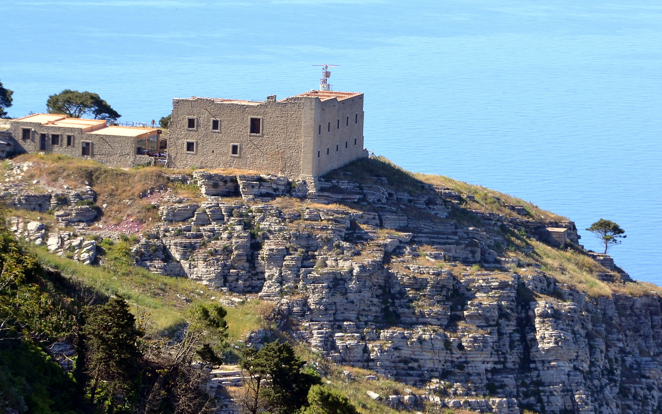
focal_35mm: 271
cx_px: 417
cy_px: 225
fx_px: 4887
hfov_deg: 7.7
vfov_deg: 4.8
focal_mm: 105
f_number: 11
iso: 200
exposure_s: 1/250
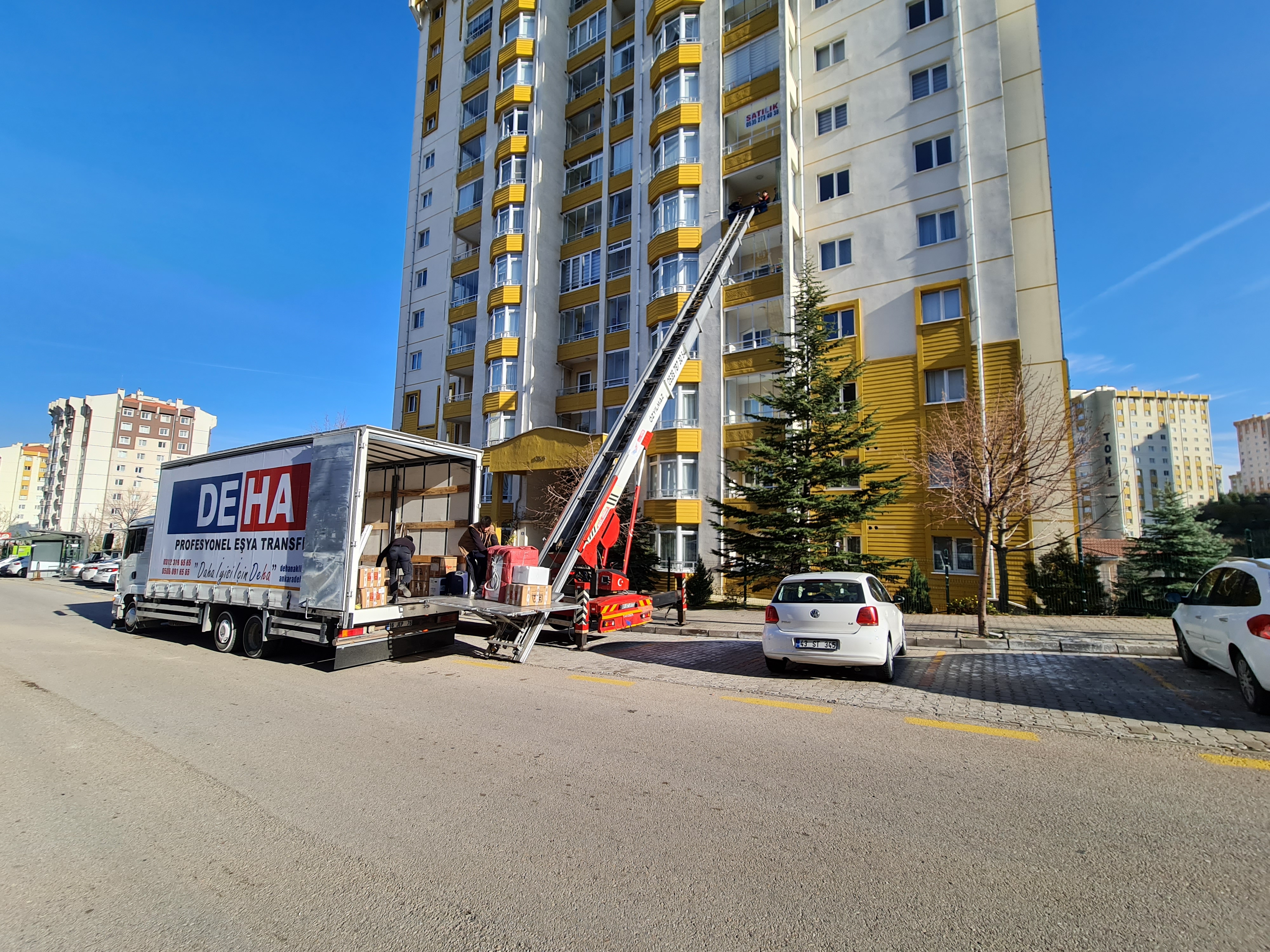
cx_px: 635
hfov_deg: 106.2
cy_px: 476
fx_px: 477
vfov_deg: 89.9
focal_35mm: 13
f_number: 2.2
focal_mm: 2.2
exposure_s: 1/1404
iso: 64
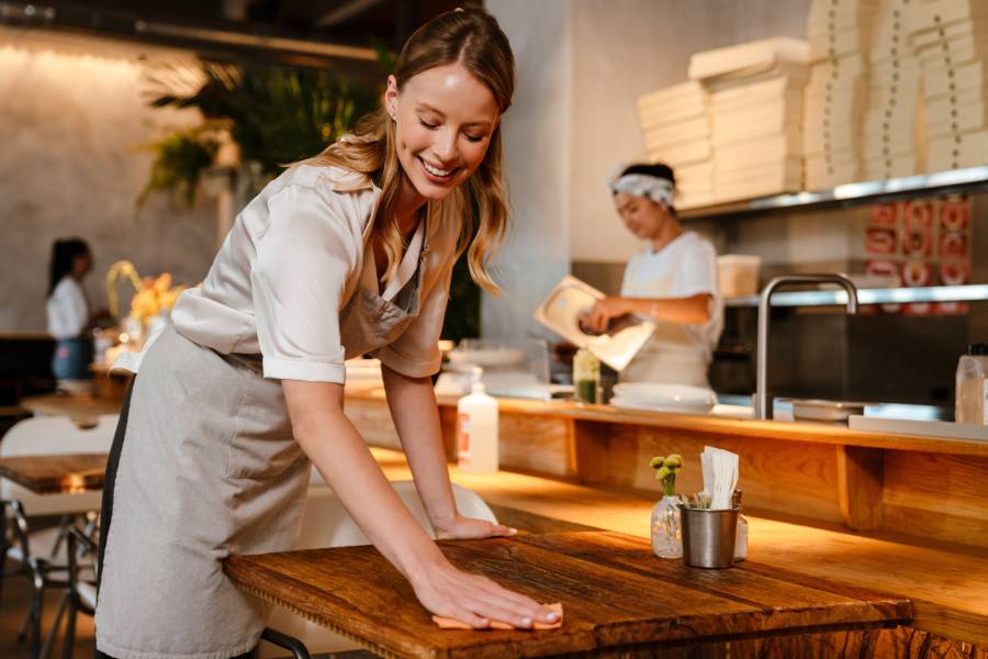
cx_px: 494
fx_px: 1400
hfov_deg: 38.9
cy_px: 330
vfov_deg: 26.5
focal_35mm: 51
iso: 1000
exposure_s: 1/125
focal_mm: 51
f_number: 2.8
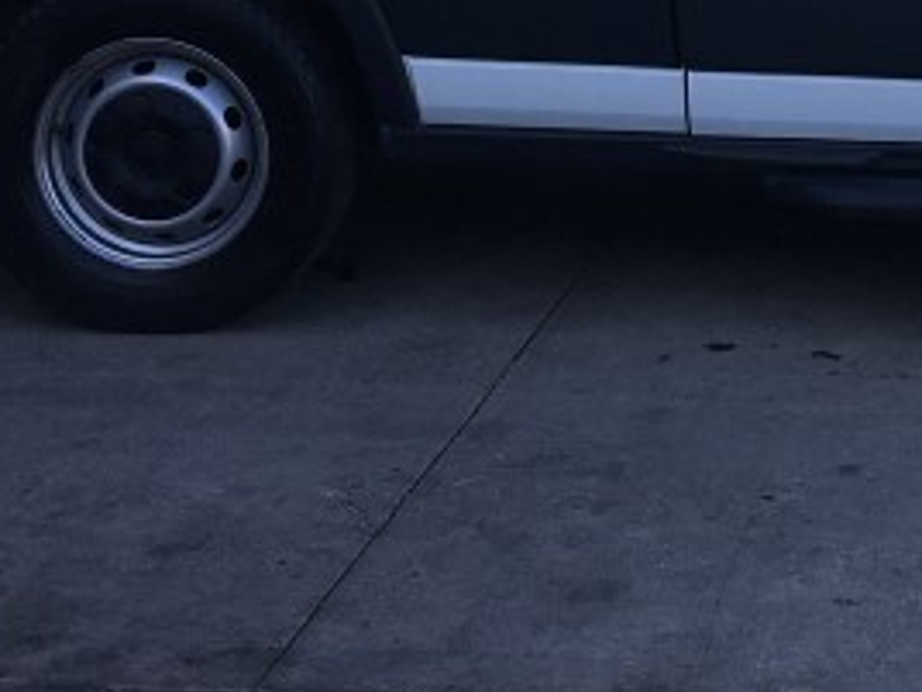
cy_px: -172
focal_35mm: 111
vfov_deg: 13.0
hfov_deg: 17.2
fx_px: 2956
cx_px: 977
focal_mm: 4.15
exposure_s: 1/422
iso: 25
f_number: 2.2
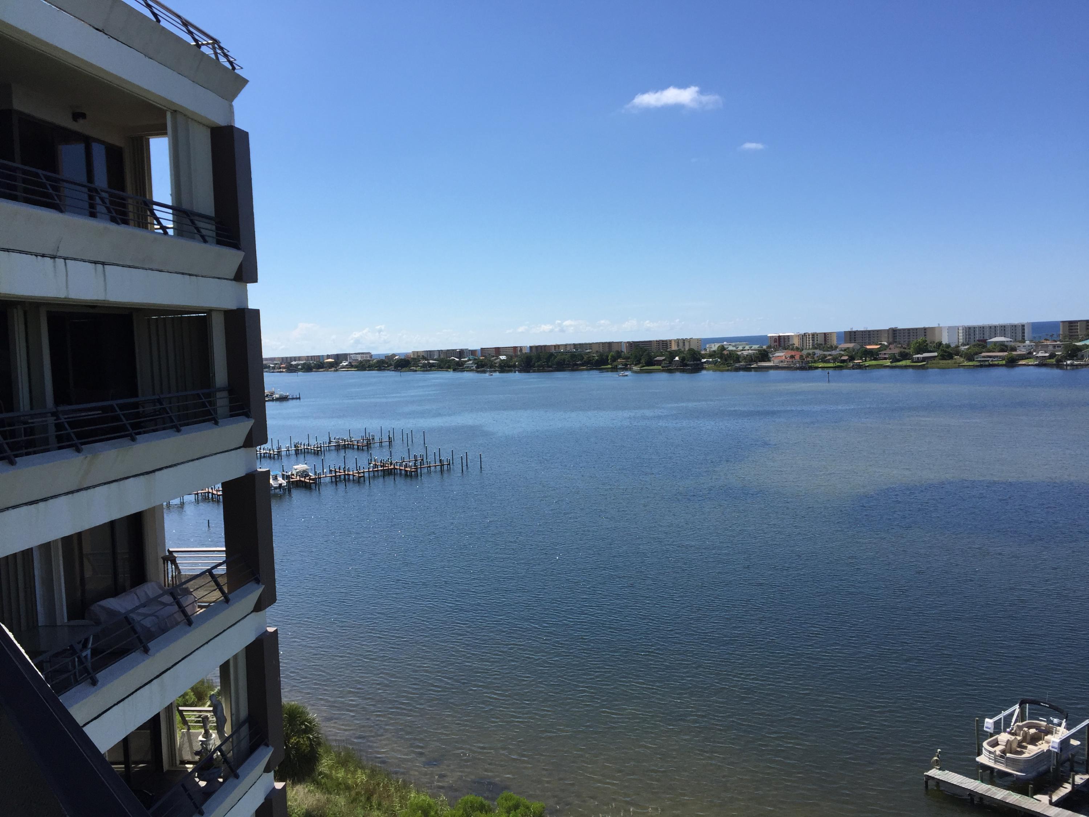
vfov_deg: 48.2
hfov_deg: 61.7
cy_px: 408
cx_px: 544
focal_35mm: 29
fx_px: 912
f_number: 2.2
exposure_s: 1/2475
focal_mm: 4.15
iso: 32
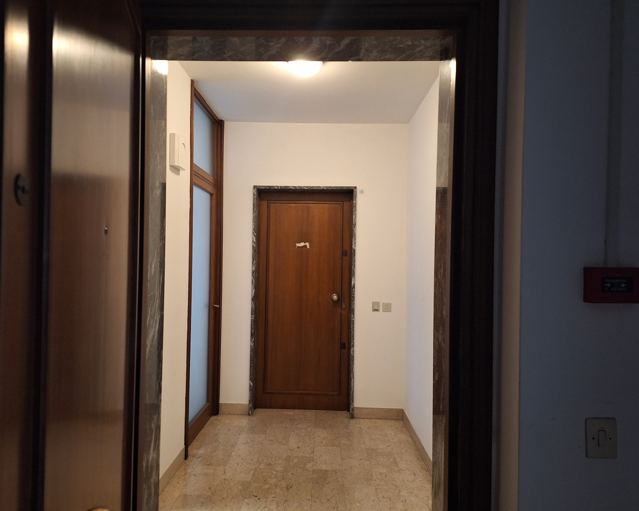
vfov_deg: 58.8
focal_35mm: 24
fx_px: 454
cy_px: 255
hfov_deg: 70.2
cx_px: 305
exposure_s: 1/30
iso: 250
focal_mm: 5.54
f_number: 1.8
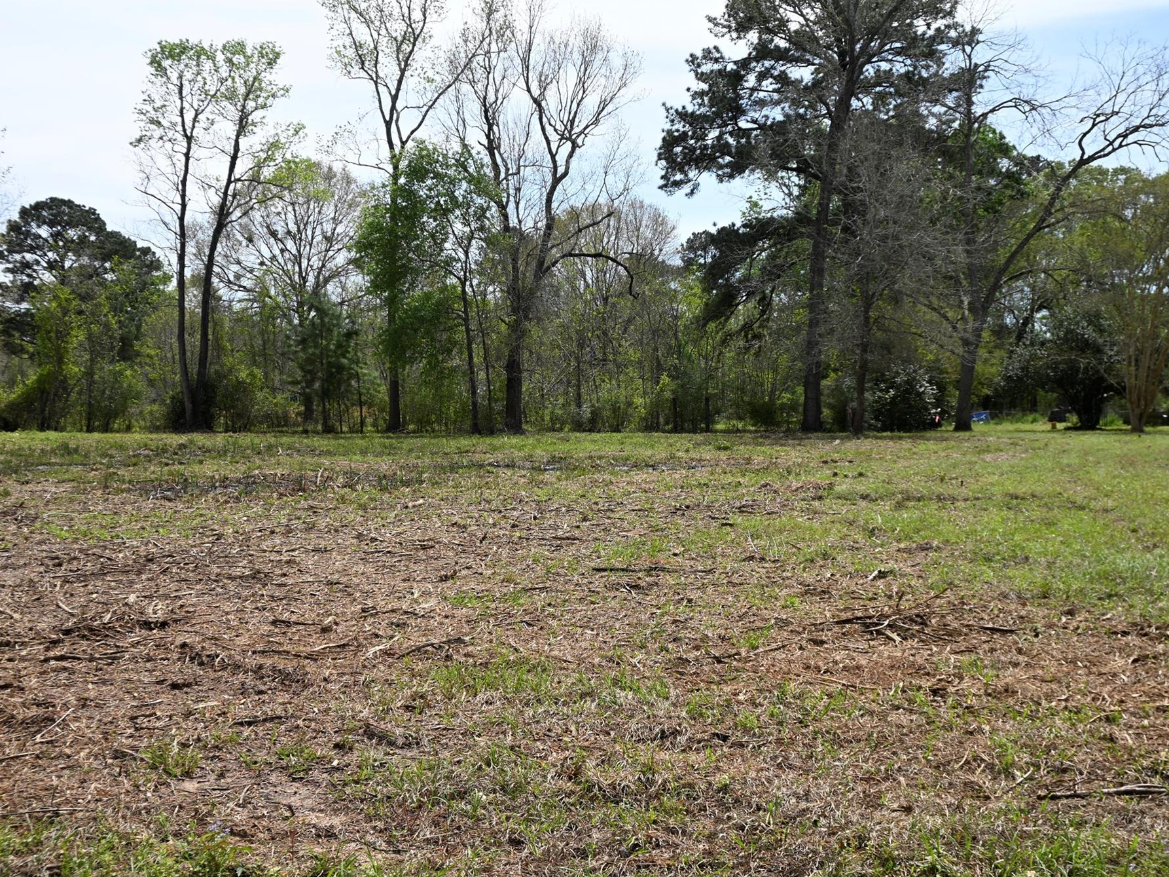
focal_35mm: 43
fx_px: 1452
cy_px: 435
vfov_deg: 33.6
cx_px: 577
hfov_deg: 43.9
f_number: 8
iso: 100
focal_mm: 26
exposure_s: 1/250
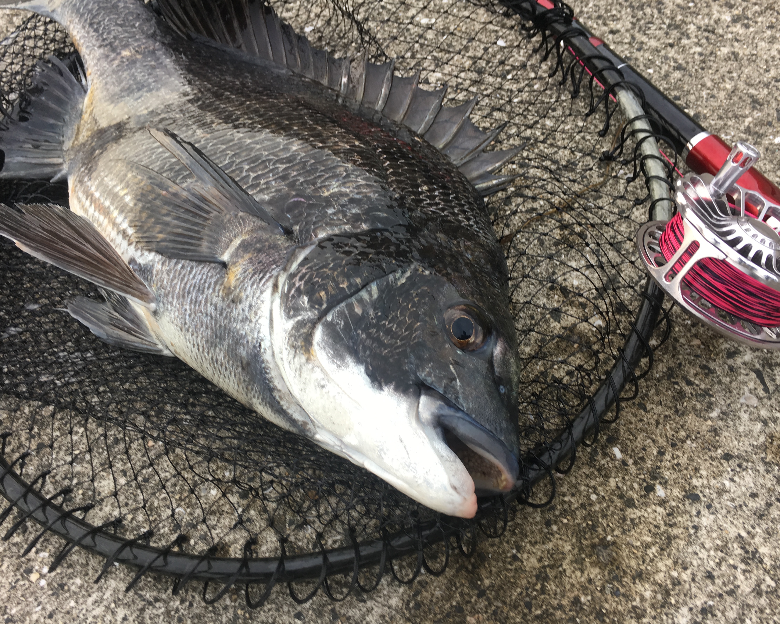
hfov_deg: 57.2
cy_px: 309
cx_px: 387
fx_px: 716
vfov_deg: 47.1
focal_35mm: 31
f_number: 2.2
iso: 25
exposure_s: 1/60
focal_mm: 4.15
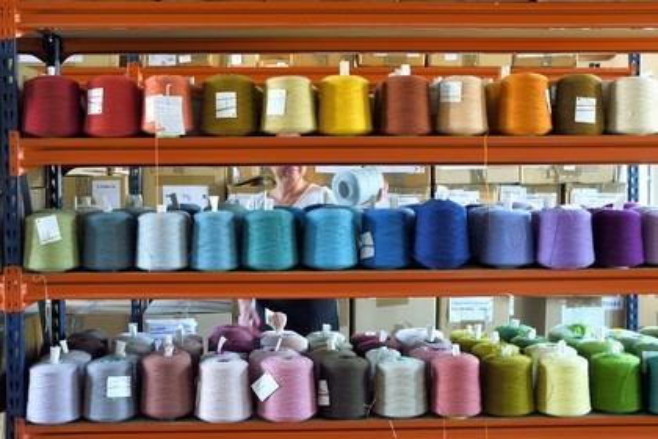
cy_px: 220
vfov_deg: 27.0
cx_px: 329
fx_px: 914
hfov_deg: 39.6
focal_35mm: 50
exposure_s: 1/20
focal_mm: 50
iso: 800
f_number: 6.3
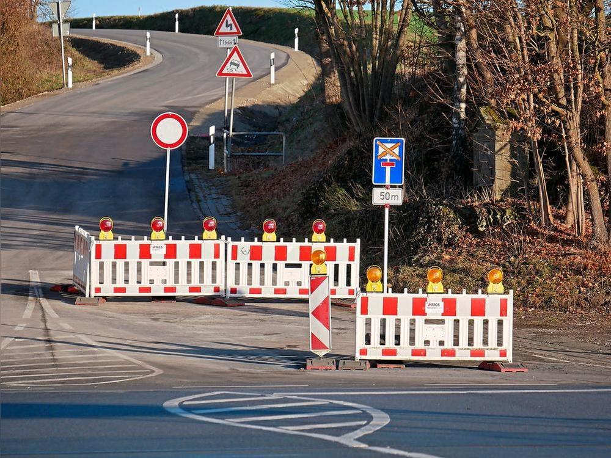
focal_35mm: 252
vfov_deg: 5.9
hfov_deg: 7.9
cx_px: 306
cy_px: 229
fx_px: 4448
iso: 200
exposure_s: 1/640
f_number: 5.6
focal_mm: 126
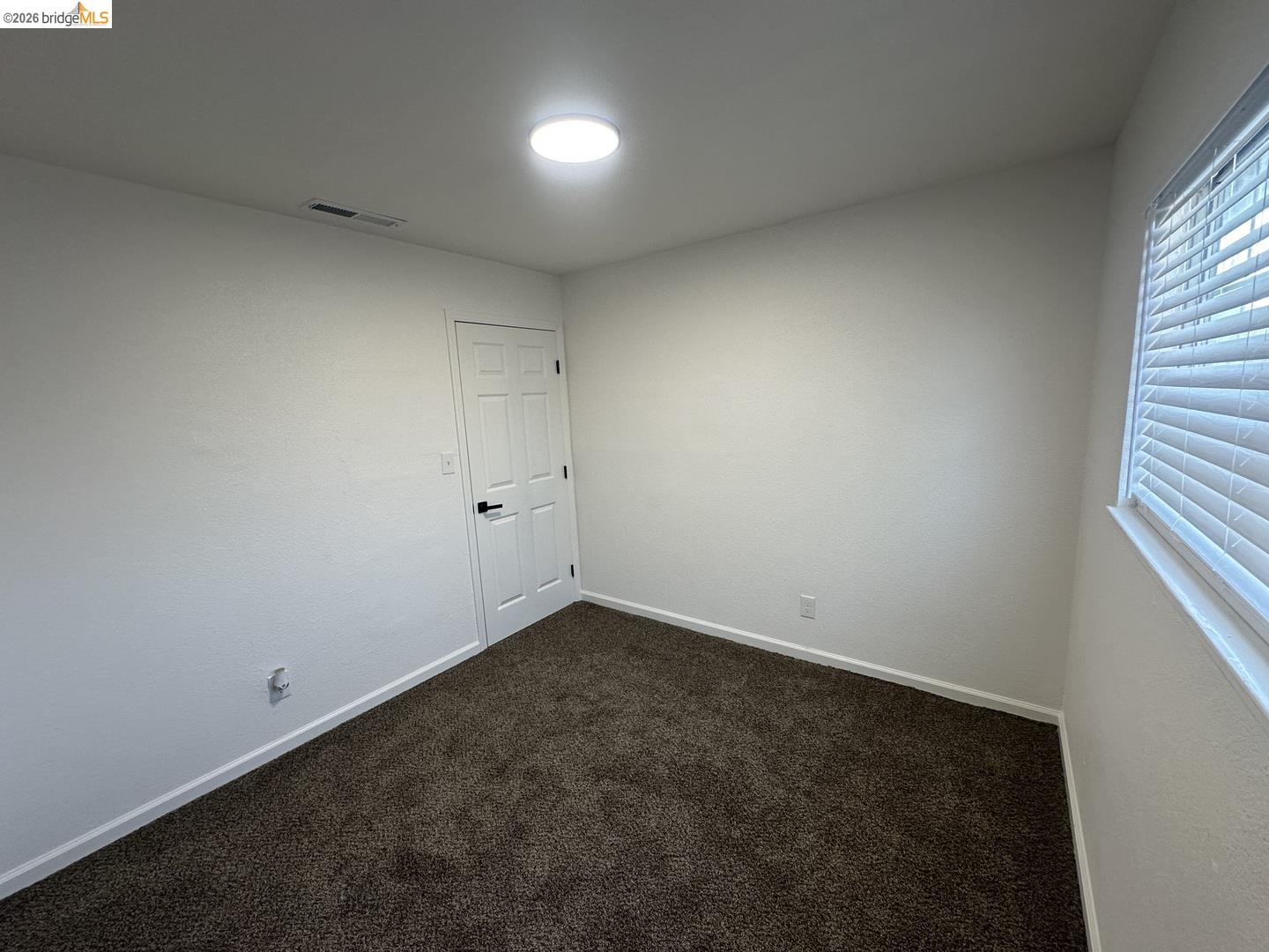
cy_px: 476
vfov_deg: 85.7
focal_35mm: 14
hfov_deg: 102.1
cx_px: 634
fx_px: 513
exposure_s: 1/120
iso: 160
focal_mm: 2.22
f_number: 2.2
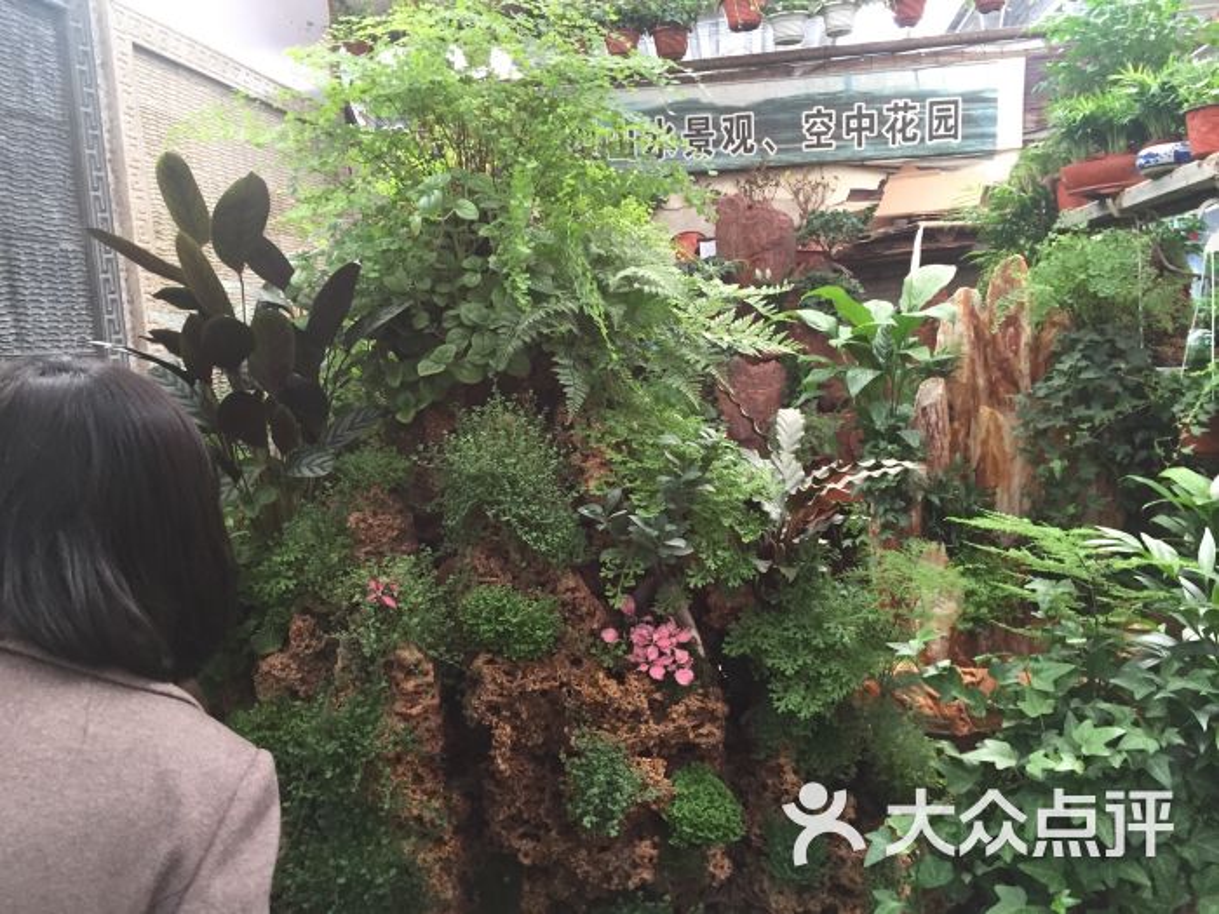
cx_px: 610
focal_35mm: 29
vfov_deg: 48.2
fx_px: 1021
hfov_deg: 61.7
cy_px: 457
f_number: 2.2
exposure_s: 1/33
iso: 160
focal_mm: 4.15
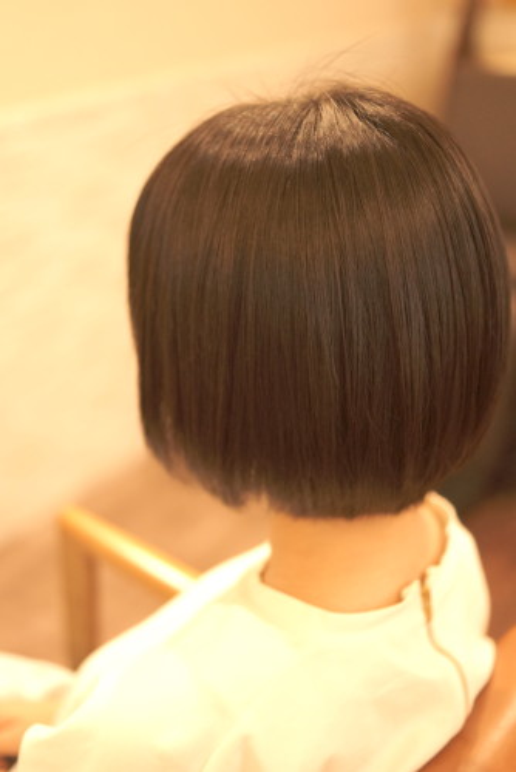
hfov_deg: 25.8
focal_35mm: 52
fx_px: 1127
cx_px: 258
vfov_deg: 37.8
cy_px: 386
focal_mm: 35
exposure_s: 1/500
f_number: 1.8
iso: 800
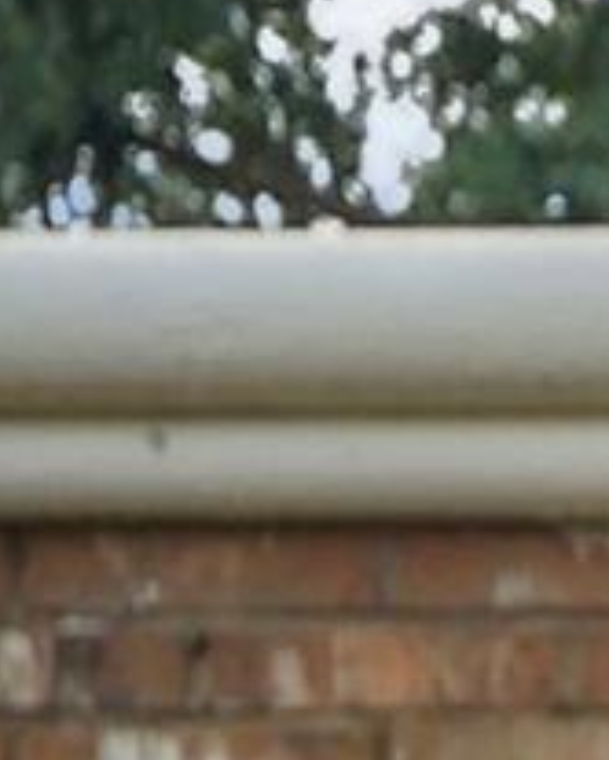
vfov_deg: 9.7
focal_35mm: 196
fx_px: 4409
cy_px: 967
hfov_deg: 7.1
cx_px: 1805
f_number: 5.6
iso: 500
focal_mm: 18
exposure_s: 1/800
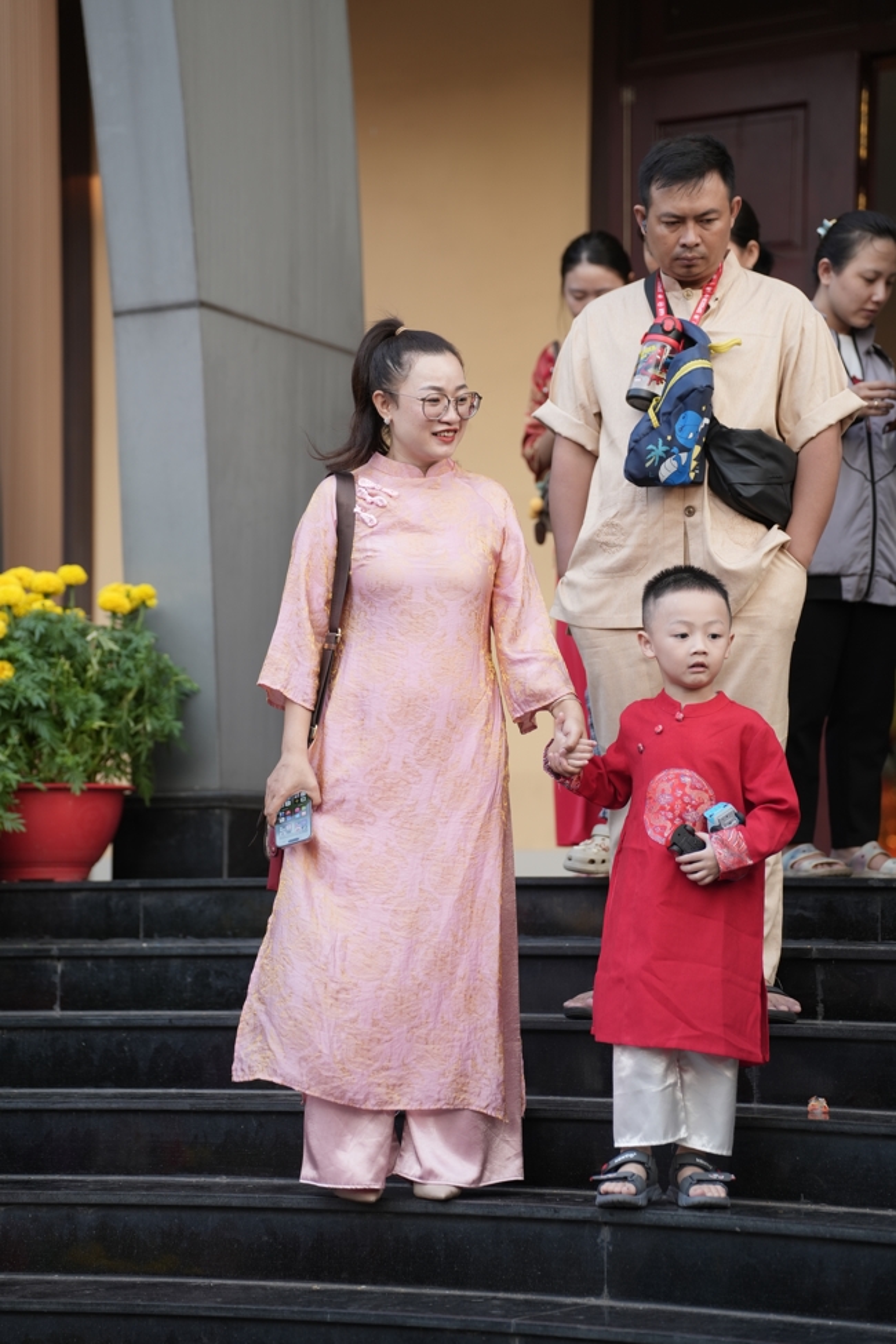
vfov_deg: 21.2
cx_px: 448
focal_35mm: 96
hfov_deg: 14.3
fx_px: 3584
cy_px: 672
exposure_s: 1/320
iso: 320
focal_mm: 96
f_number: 2.8
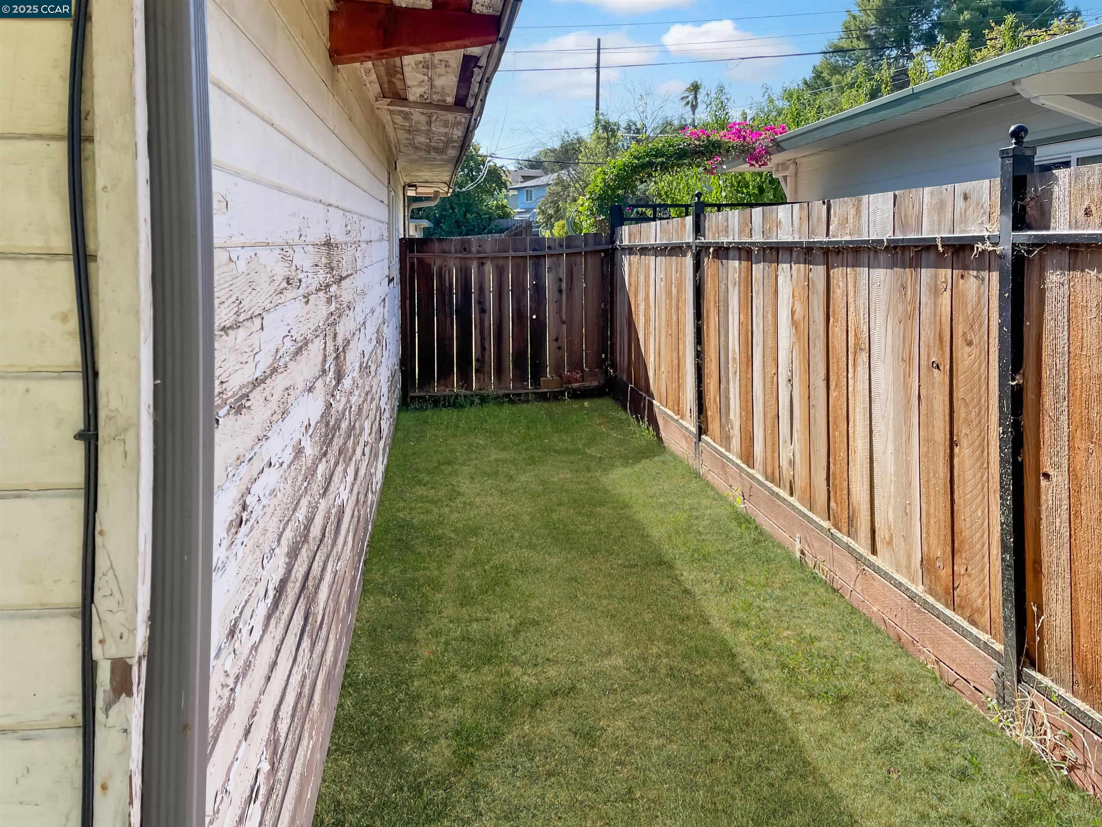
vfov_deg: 54.9
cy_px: 414
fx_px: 796
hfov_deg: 69.4
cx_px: 551
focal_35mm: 25
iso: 32
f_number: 1.6
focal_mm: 5.1
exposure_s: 1/1100
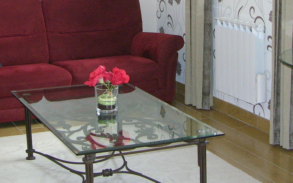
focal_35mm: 87
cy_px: -2
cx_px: 117
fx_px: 695
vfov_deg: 14.8
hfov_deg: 23.8
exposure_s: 1/60.1
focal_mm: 8.9
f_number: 2.8
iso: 200
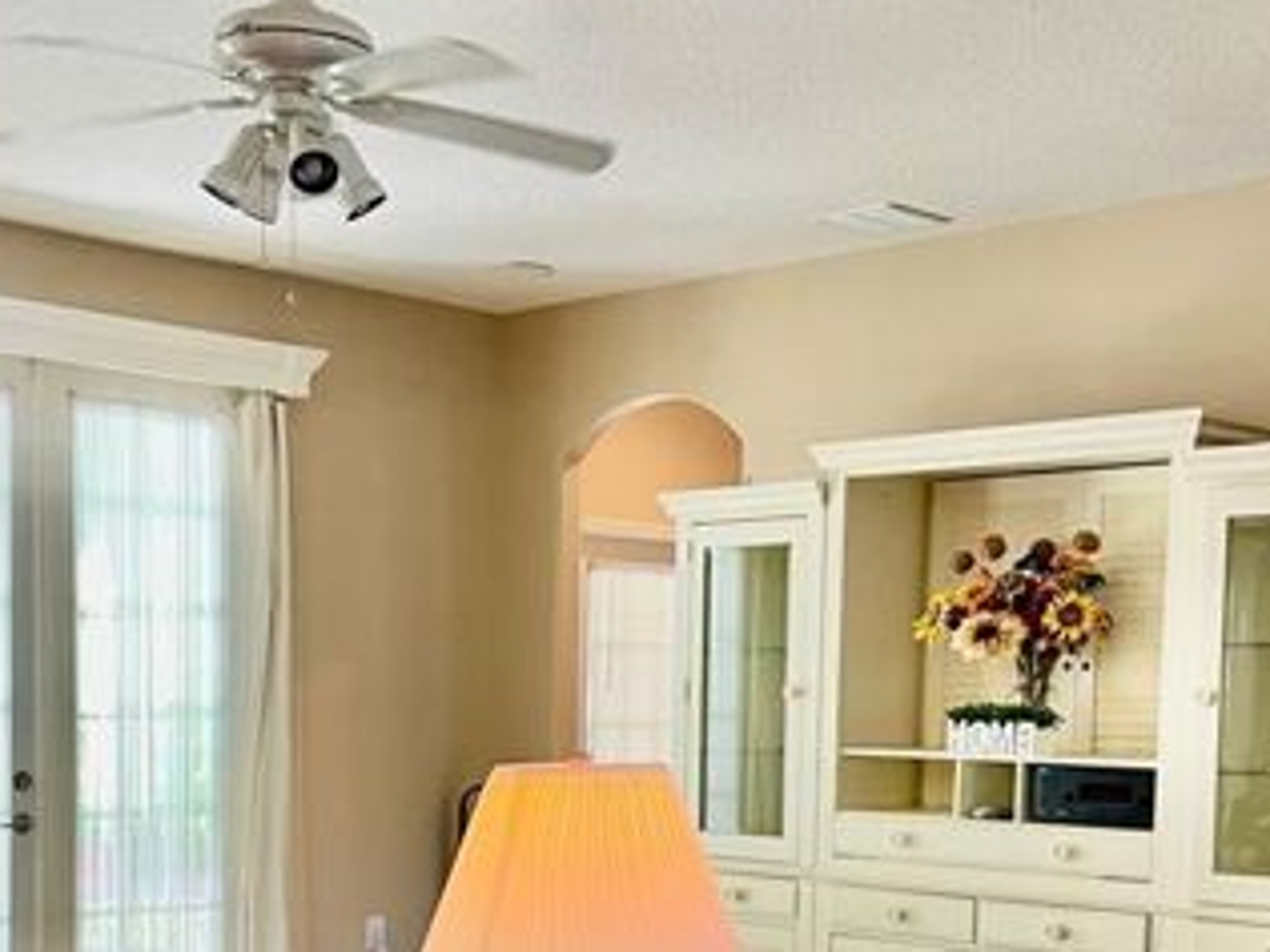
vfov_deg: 24.5
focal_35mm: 58
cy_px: 868
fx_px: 2128
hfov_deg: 33.2
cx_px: 593
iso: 200
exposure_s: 1/60
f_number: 1.6
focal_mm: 4.2
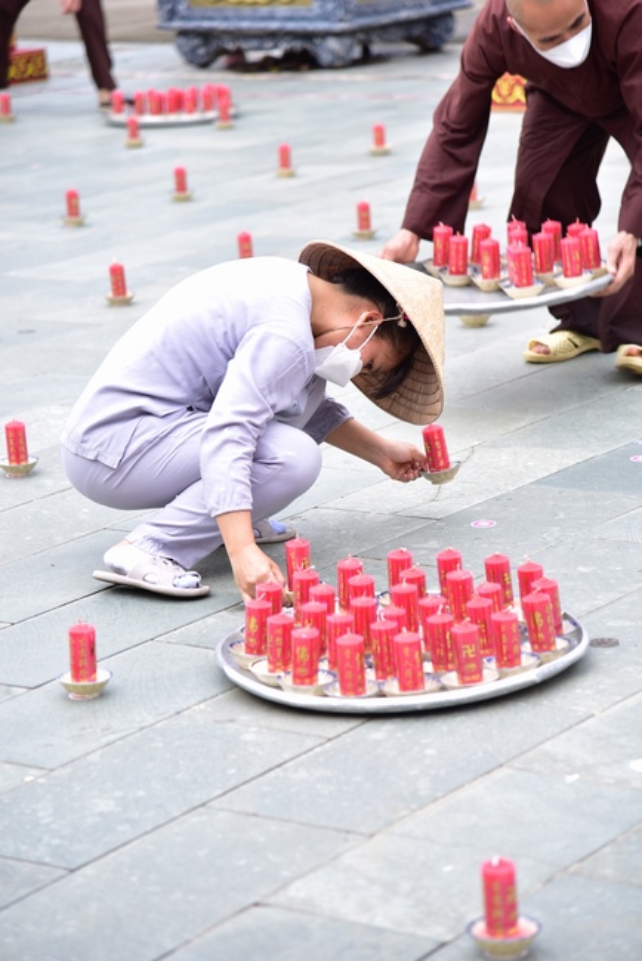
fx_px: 3206
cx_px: 321
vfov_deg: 17.1
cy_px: 480
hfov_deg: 11.4
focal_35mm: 120
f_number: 4
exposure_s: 1/80
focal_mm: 120
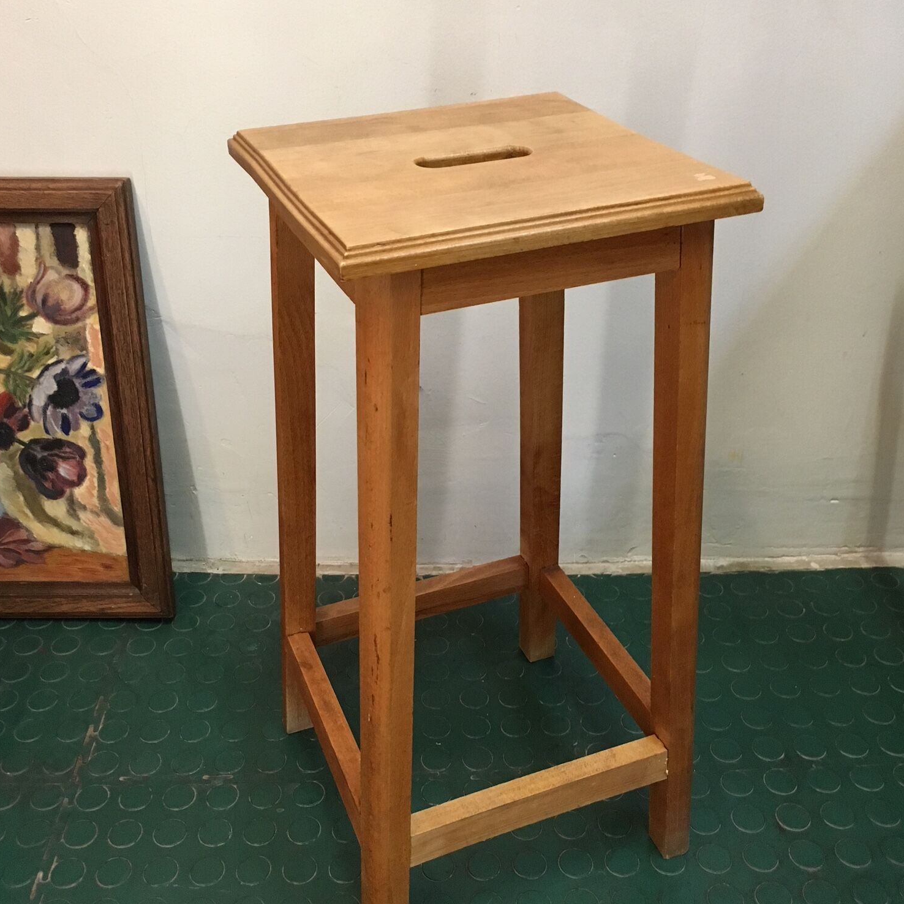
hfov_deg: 47.2
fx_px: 1034
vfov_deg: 47.2
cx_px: 446
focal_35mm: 35
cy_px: 469
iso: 250
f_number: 2.2
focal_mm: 4.15
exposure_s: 1/33
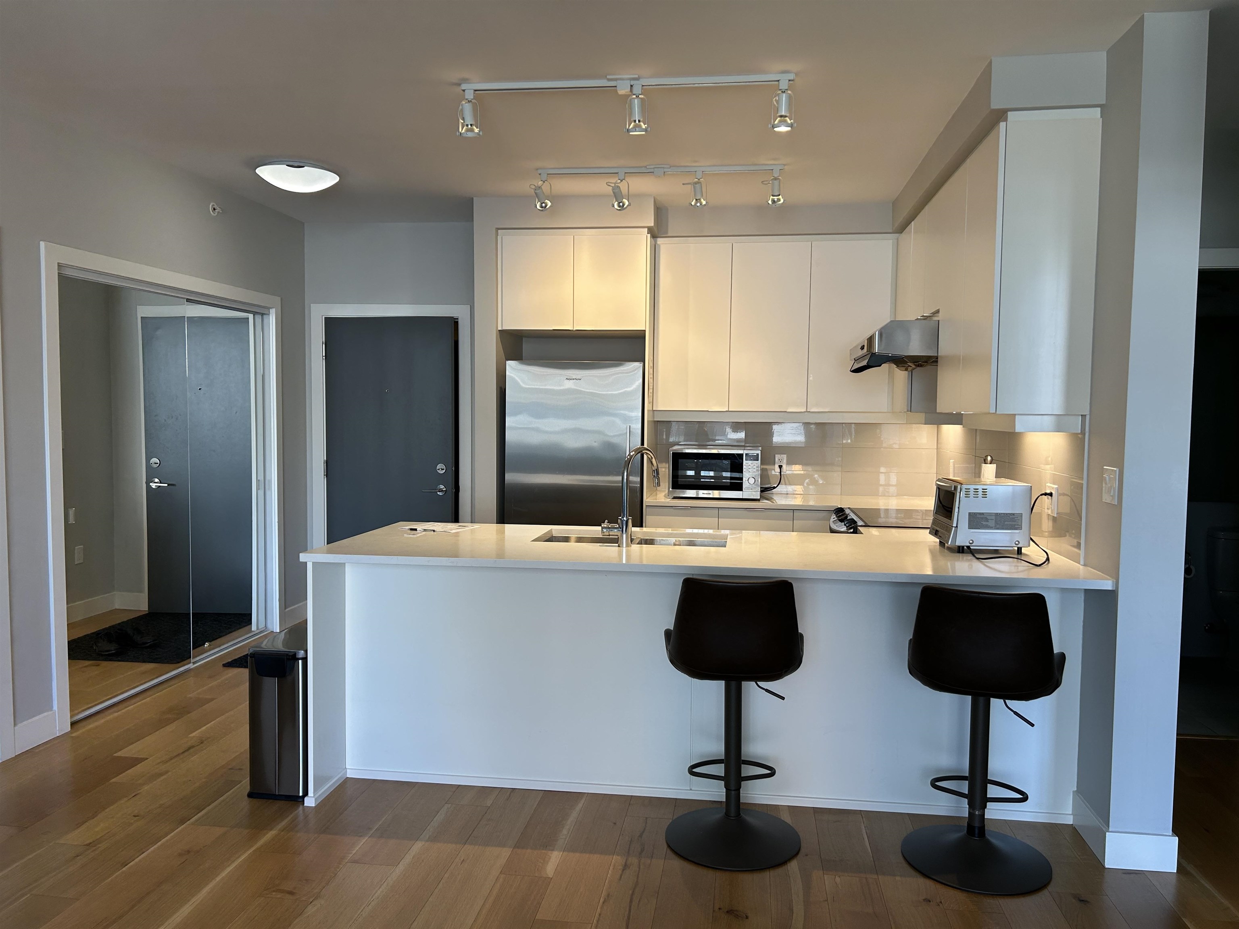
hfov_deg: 67.3
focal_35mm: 26
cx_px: 620
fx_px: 931
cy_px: 464
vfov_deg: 53.1
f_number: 1.5
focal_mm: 5.7
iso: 50
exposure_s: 1/120
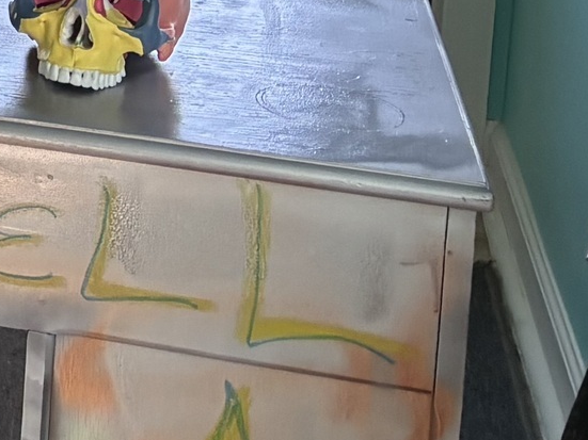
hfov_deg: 10.7
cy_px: -447
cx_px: -1006
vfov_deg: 9.5
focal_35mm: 145
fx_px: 2462
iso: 125
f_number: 1.6
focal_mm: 5.96
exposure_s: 1/121
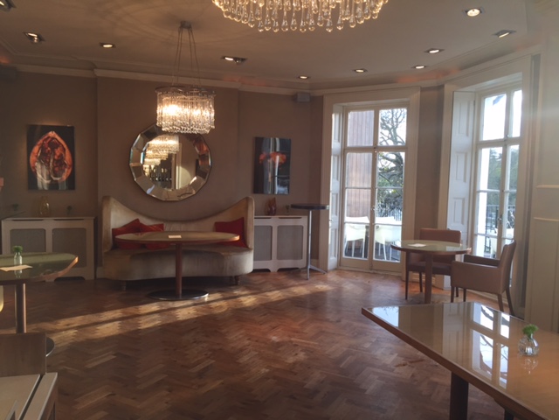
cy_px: 210
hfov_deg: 61.7
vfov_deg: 48.2
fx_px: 468
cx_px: 280
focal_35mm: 29
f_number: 2.2
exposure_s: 1/60
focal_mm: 4.15
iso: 40
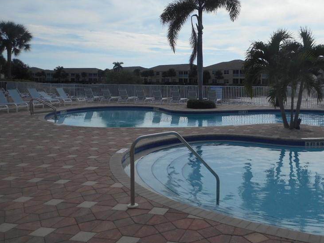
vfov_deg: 40.5
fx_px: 328
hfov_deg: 51.7
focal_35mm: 35
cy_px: 96
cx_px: 213
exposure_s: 1/200
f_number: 10.5
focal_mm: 4.5
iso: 80
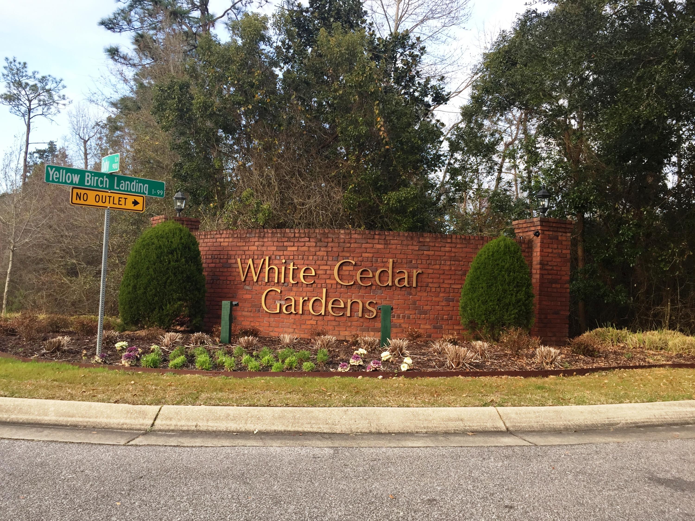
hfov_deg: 61.7
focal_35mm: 29
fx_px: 582
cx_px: 348
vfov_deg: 48.2
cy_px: 260
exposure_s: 1/220
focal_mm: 4.15
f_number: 2.2
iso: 32
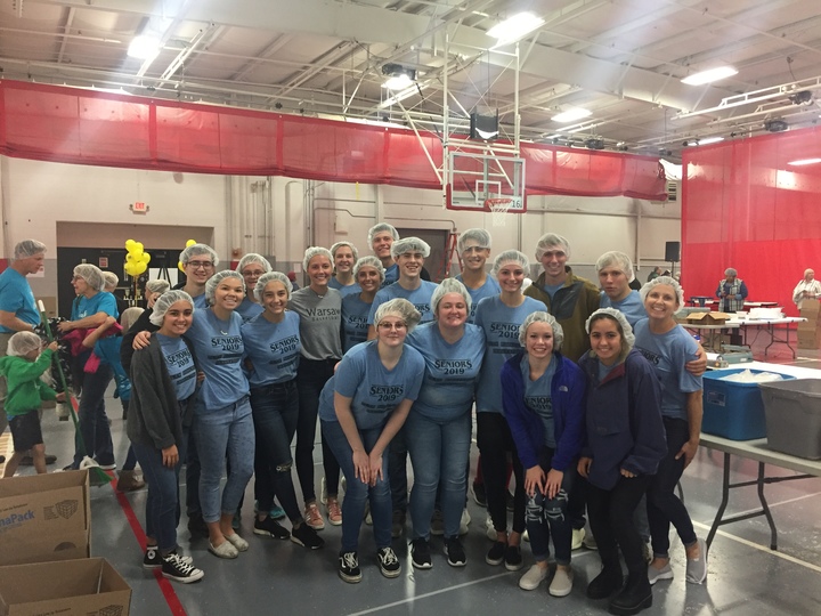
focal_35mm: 29
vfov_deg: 48.2
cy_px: 308
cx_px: 410
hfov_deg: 61.7
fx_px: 688
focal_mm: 4.15
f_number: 2.2
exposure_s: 1/30
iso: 160
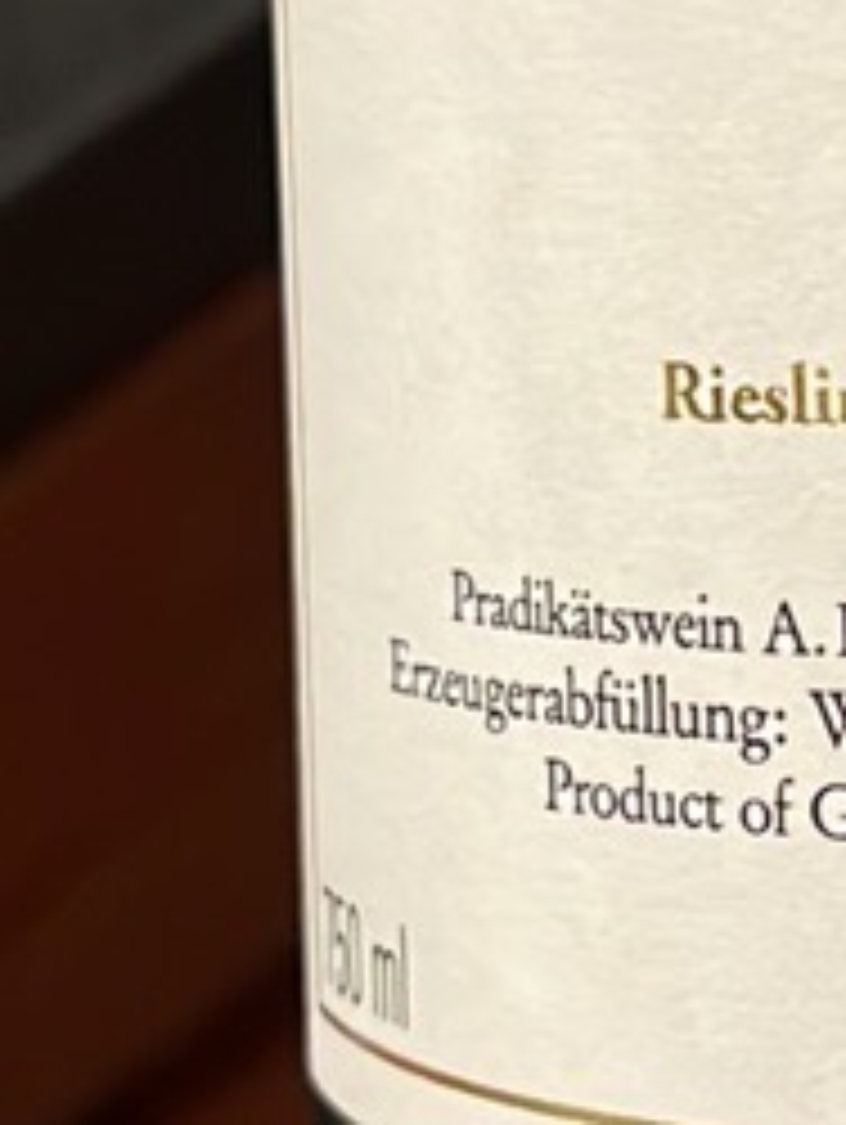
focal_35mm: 69
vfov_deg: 27.5
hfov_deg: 20.1
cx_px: 999
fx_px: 2245
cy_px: 198
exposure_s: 1/60
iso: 500
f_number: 1.6
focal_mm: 5.1
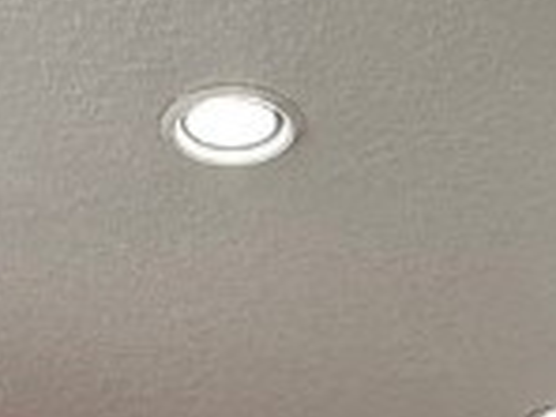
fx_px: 1558
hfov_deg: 20.2
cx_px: 218
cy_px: 1142
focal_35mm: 97
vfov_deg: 11.3
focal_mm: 2.22
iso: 250
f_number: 2.2
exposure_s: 1/120
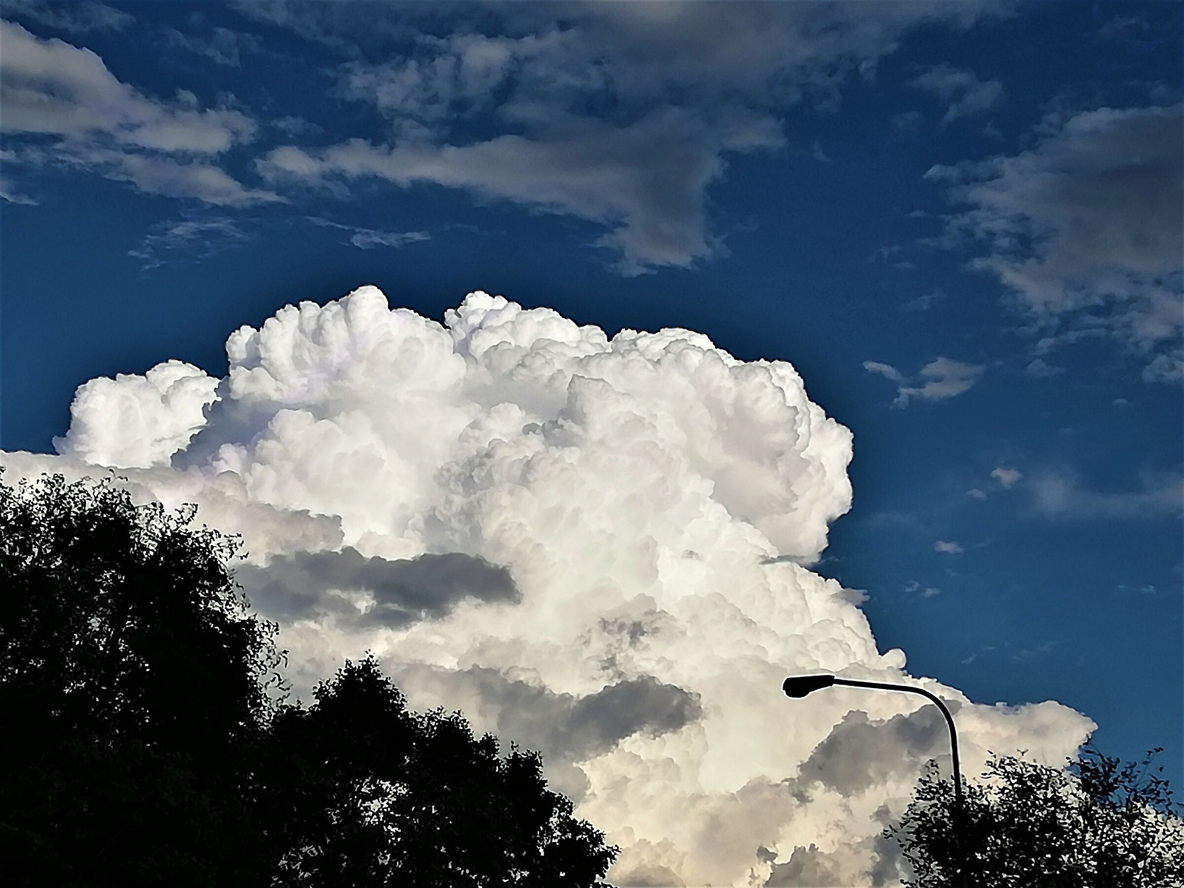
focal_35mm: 86
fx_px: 2942
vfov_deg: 17.2
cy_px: 444
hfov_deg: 22.8
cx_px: 592
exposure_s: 1/3401
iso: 50
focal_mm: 3.81
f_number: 2.2
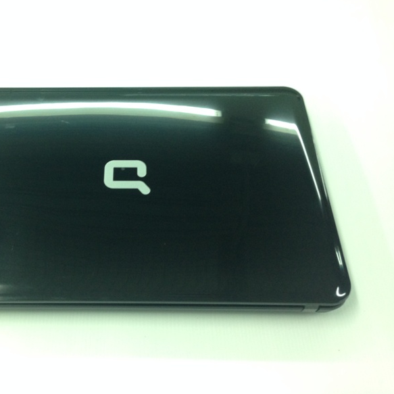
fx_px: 515
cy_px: 193
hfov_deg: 41.3
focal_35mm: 40
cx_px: 128
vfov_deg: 41.9
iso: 125
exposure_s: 1/20
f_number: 2.4
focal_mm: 4.12
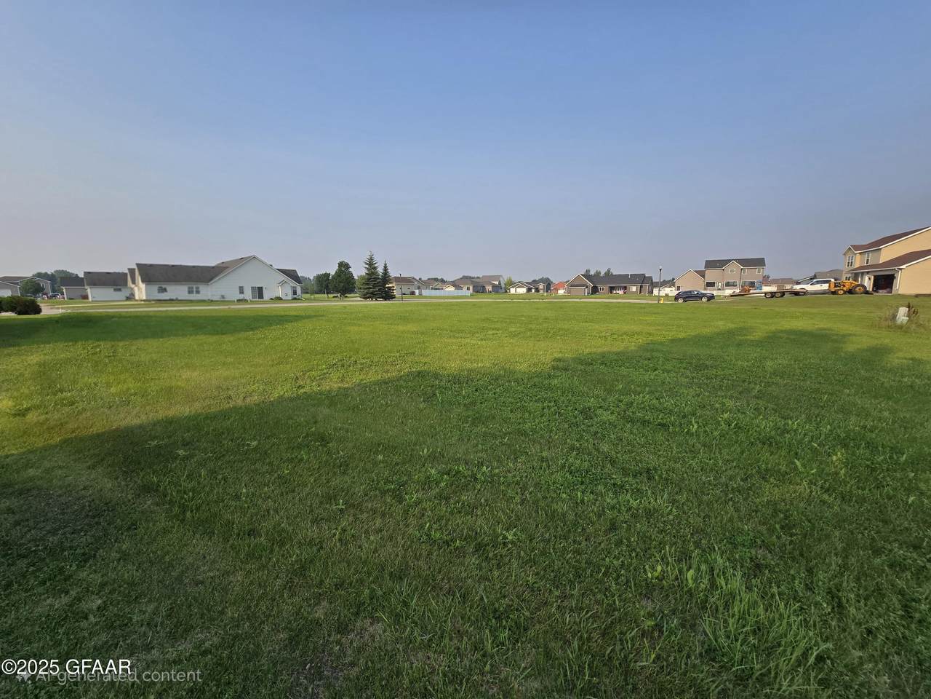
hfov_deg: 106.2
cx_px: 466
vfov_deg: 89.9
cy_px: 350
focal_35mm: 13
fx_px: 350
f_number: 2.2
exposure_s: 1/2000
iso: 50
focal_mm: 2.2
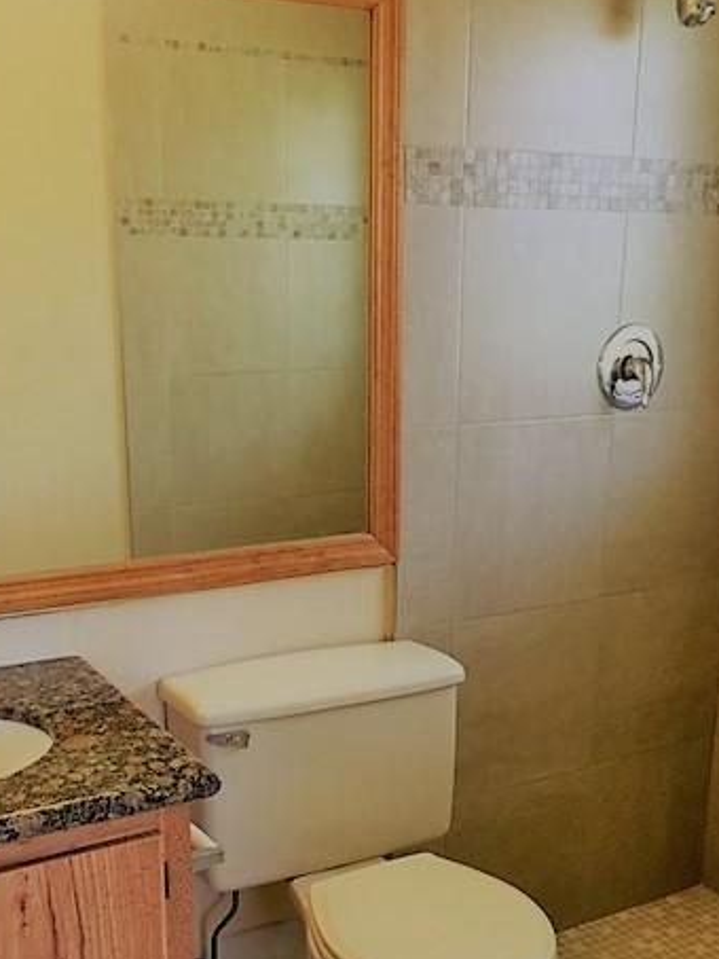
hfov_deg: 35.1
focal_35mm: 41
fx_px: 1135
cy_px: 599
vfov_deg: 45.4
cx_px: 345
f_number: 2.2
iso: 50
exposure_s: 1/30
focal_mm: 4.15
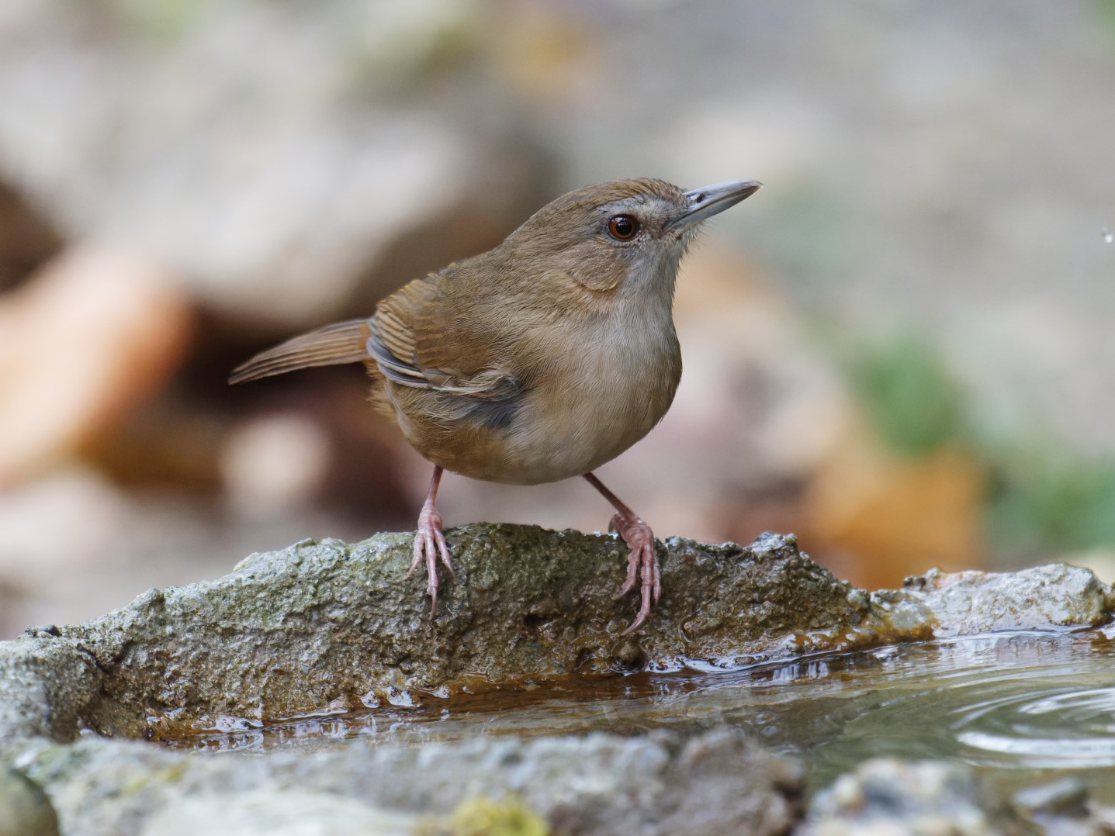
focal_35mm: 813
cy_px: 418
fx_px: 26189
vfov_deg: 1.8
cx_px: 563
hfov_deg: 2.4
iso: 3200
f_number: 6.3
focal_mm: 500
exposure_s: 1/160
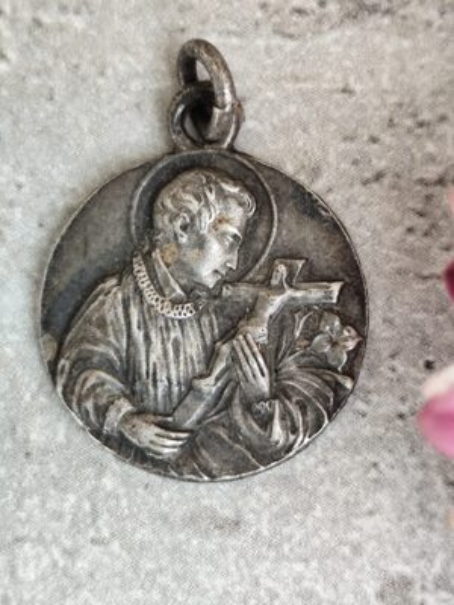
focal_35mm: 93
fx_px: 1626
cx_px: 227
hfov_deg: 15.9
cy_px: 302
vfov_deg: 21.1
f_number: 1.65
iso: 64
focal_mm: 6.19
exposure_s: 1/100
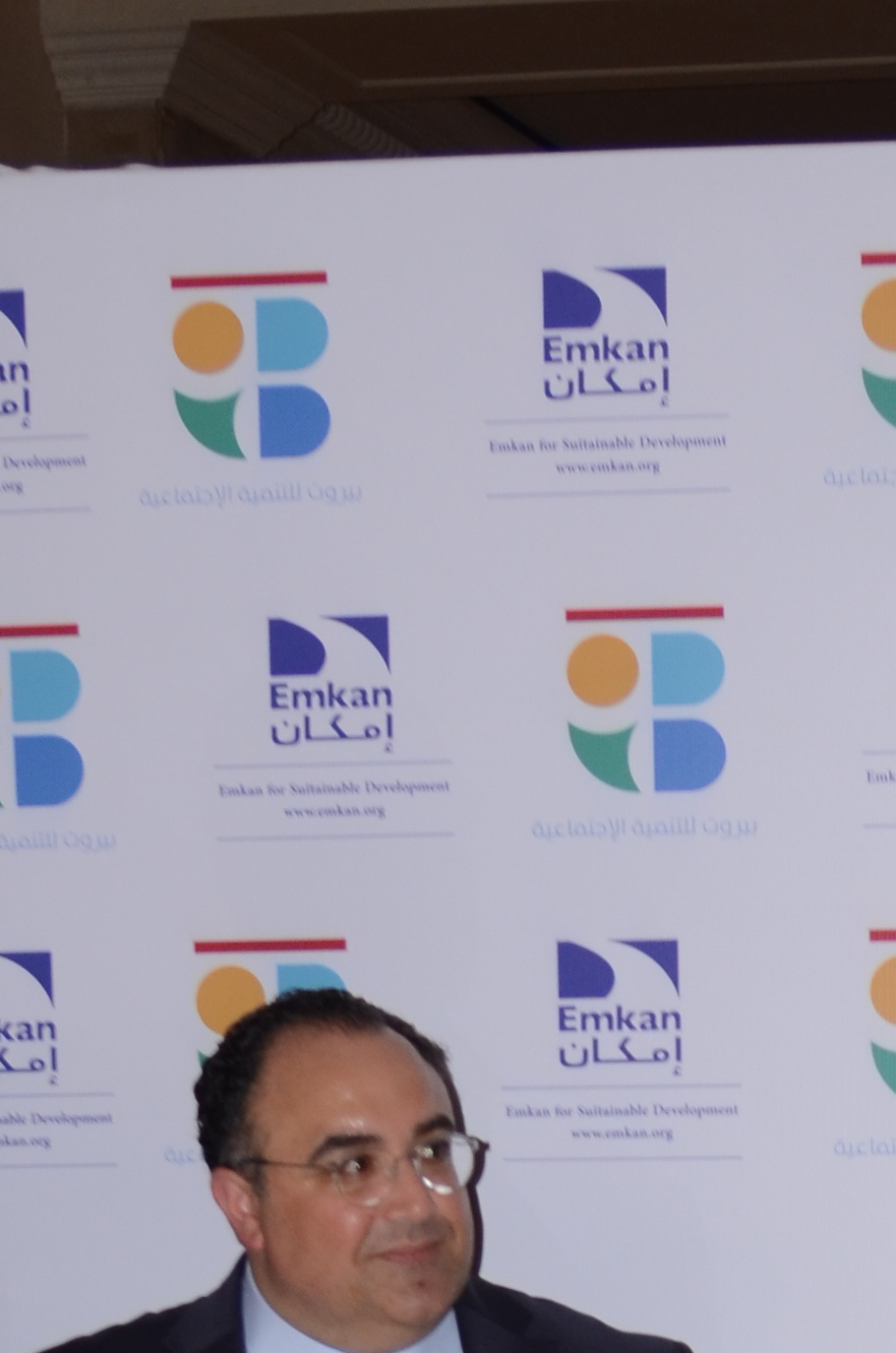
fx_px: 4836
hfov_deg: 10.4
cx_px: 1147
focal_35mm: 129
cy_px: 1996
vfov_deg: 14.8
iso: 250
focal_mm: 24
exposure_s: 1/250
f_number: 4.5
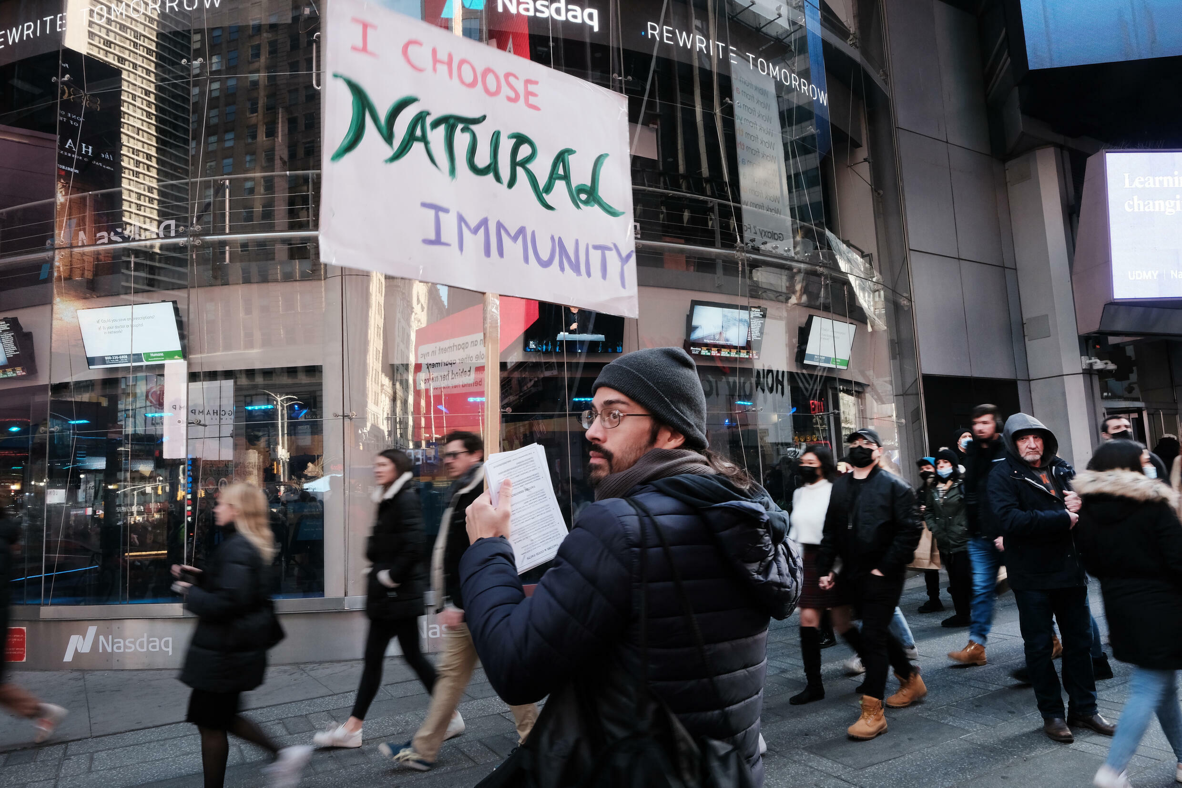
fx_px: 788
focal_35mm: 24
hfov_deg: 73.7
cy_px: 394
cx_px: 591
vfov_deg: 53.1
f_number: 13
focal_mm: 16
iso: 800
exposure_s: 1/20
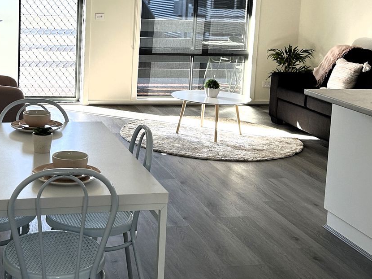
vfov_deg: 24.5
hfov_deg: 32.3
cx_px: 108
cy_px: 61
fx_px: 634
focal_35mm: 59
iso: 64
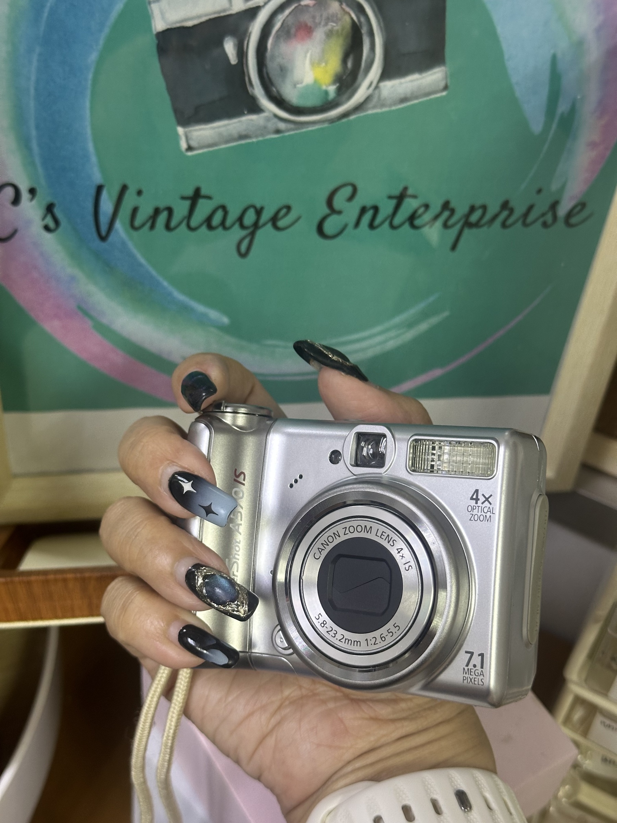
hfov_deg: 30.3
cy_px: 412
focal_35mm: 48
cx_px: 308
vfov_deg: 39.7
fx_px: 1141
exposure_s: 1/50
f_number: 1.78
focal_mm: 6.86
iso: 160
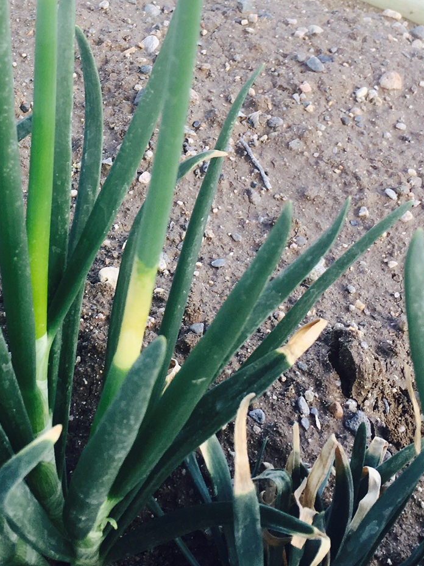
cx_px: 110
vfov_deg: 29.7
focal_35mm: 63
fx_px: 1029
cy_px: 78
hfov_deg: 23.1
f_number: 2.2
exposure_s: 1/169
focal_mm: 4.15
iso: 25
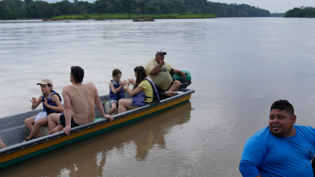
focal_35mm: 44
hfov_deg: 46.4
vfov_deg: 26.9
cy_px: 120
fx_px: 367
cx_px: 164
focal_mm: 24
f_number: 2.8
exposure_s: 1/160
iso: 200
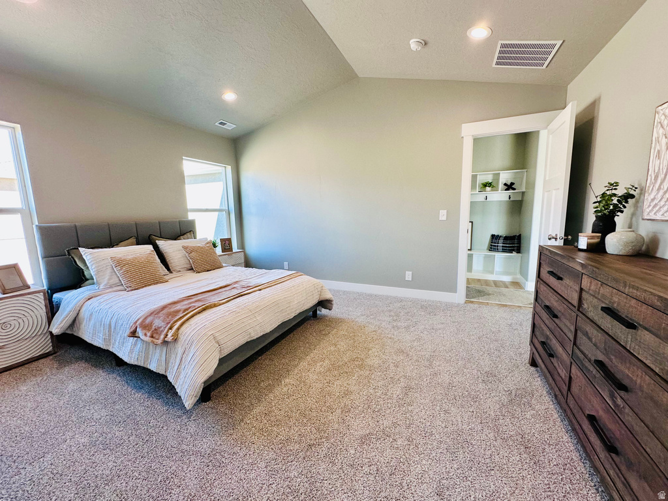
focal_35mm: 14
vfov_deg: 85.7
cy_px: 250
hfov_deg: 102.1
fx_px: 270
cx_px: 334
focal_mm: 2.22
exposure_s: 1/120
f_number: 2.2
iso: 125
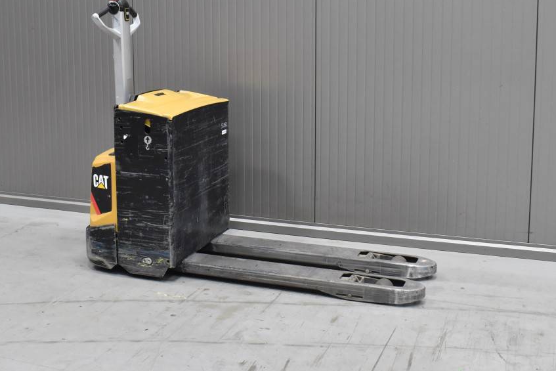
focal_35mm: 51
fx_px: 788
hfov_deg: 38.6
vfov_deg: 26.3
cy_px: 112
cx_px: 211
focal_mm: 24
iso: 1250
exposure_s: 1/30
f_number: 5.6
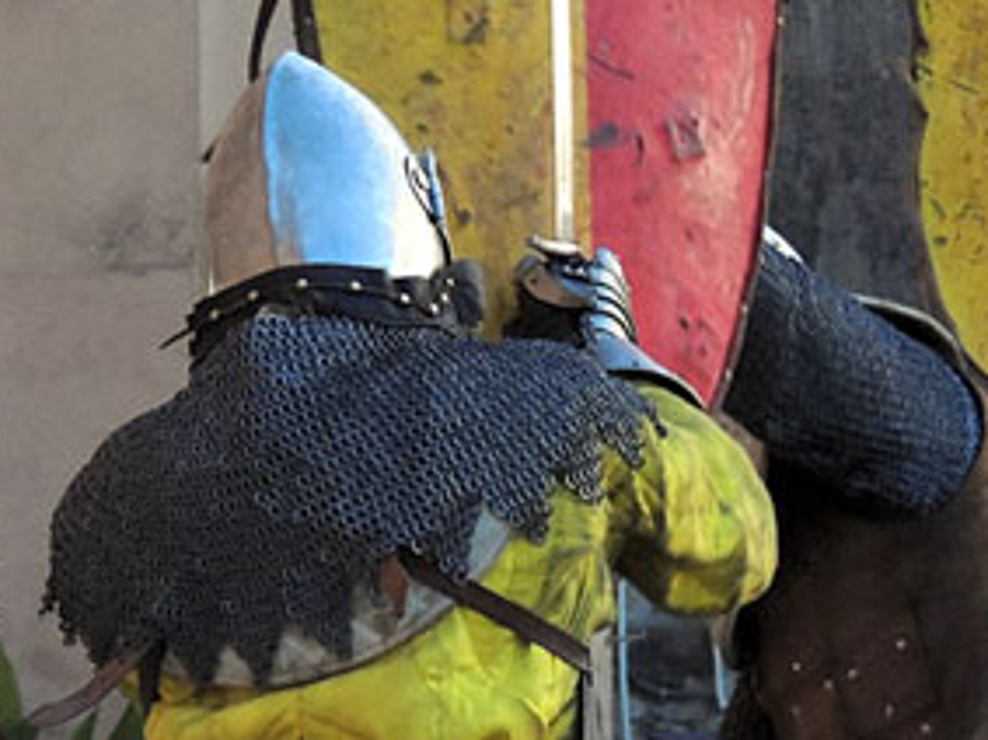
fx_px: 6533
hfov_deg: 8.6
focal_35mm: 229
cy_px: 433
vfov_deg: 6.5
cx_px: 454
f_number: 4.3
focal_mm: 24
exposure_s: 1/200
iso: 1600
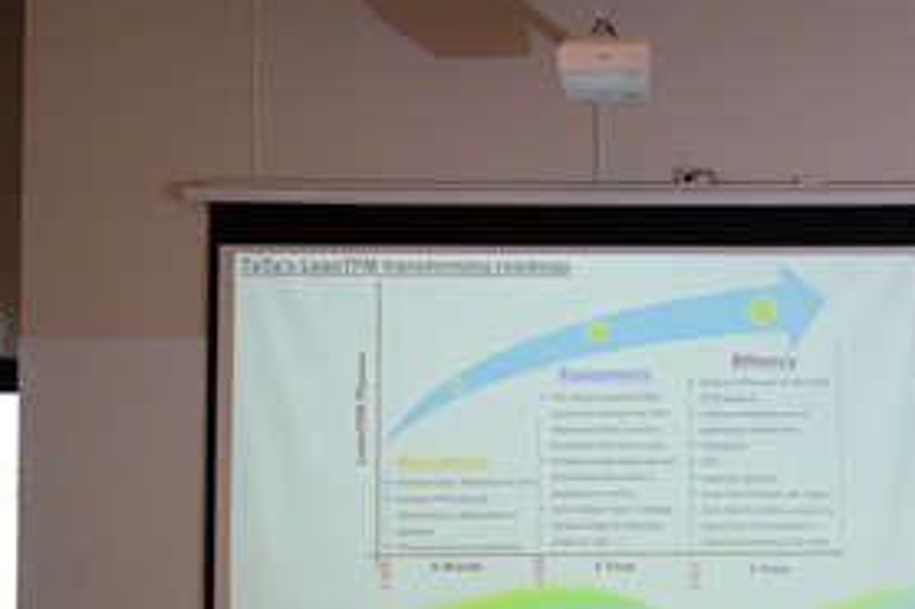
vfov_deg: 22.8
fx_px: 1499
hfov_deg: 33.3
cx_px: 683
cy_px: 430
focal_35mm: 59
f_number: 3.5
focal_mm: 24
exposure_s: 1/40
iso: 200
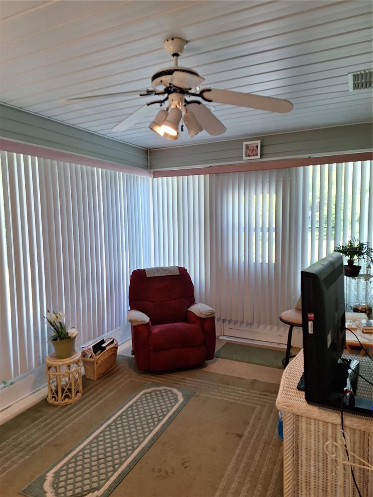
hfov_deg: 58.9
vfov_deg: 73.9
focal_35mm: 23
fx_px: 330
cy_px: 248
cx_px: 186
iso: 64
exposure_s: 1/50
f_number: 1.8
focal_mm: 5.54
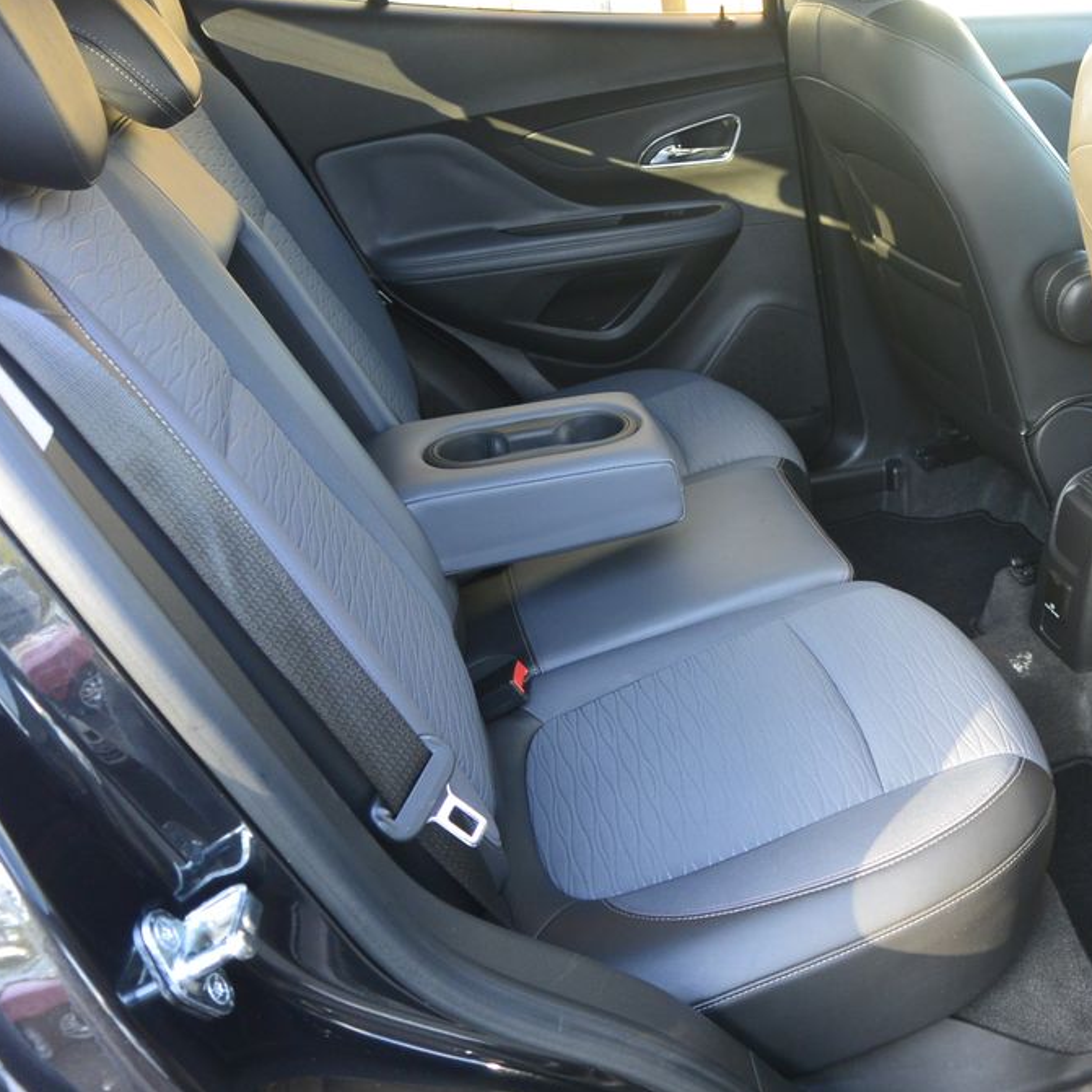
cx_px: 797
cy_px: 546
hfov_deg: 45.8
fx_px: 1249
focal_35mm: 35
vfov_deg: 47.2
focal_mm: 10
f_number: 3.5
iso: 200
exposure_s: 1/40
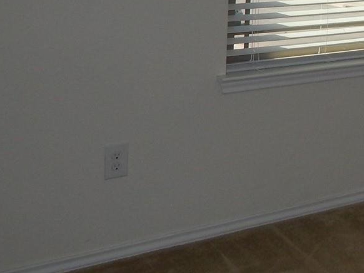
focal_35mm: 81
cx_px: 514
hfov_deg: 21.1
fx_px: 851
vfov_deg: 16.9
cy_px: -106
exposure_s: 1/500
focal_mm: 4
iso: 125
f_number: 3
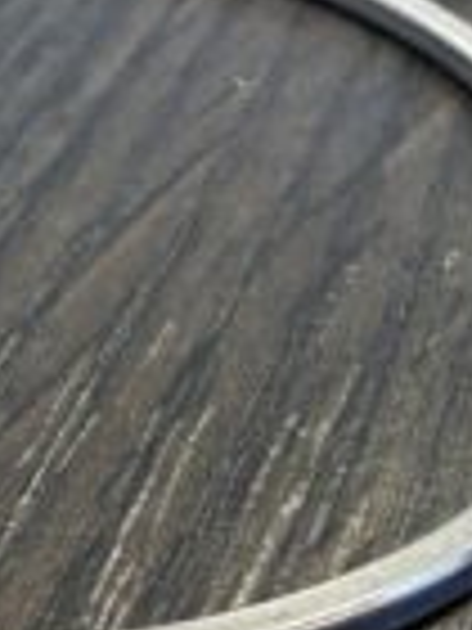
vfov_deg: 21.9
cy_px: 414
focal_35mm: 89
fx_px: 1618
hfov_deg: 15.9
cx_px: -103
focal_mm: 2.22
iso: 250
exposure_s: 1/100
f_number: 2.2
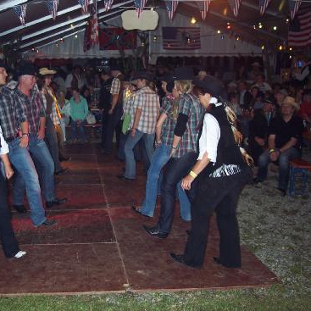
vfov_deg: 36.1
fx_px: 478
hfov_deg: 35.7
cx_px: 100
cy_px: 158
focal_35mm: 47
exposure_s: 1/60
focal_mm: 8
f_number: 2.8
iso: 100
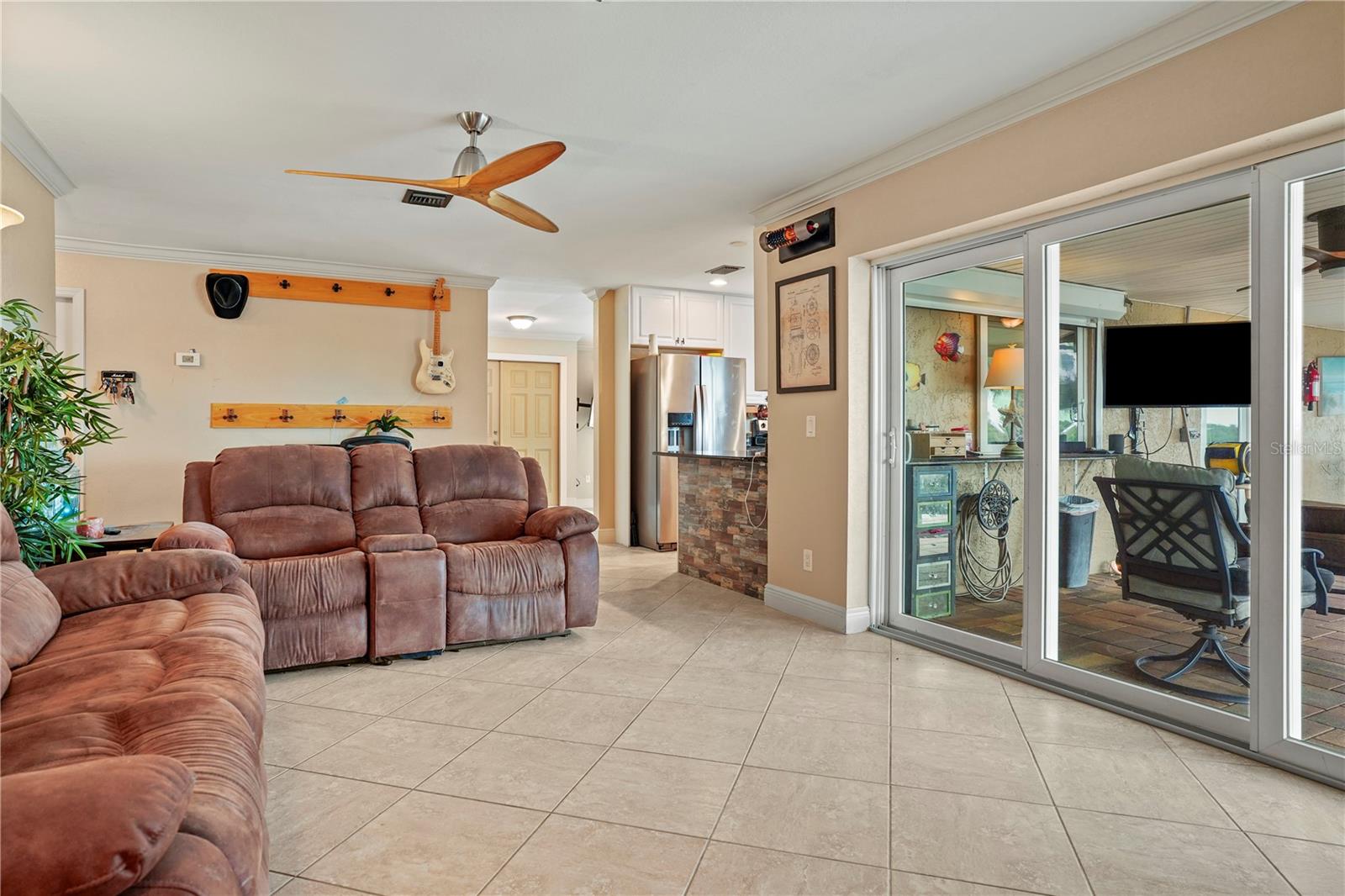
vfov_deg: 61.9
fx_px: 747
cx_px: 672
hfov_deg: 84.0
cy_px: 448
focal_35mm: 20
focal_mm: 20
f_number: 5.6
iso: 400
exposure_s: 1/2
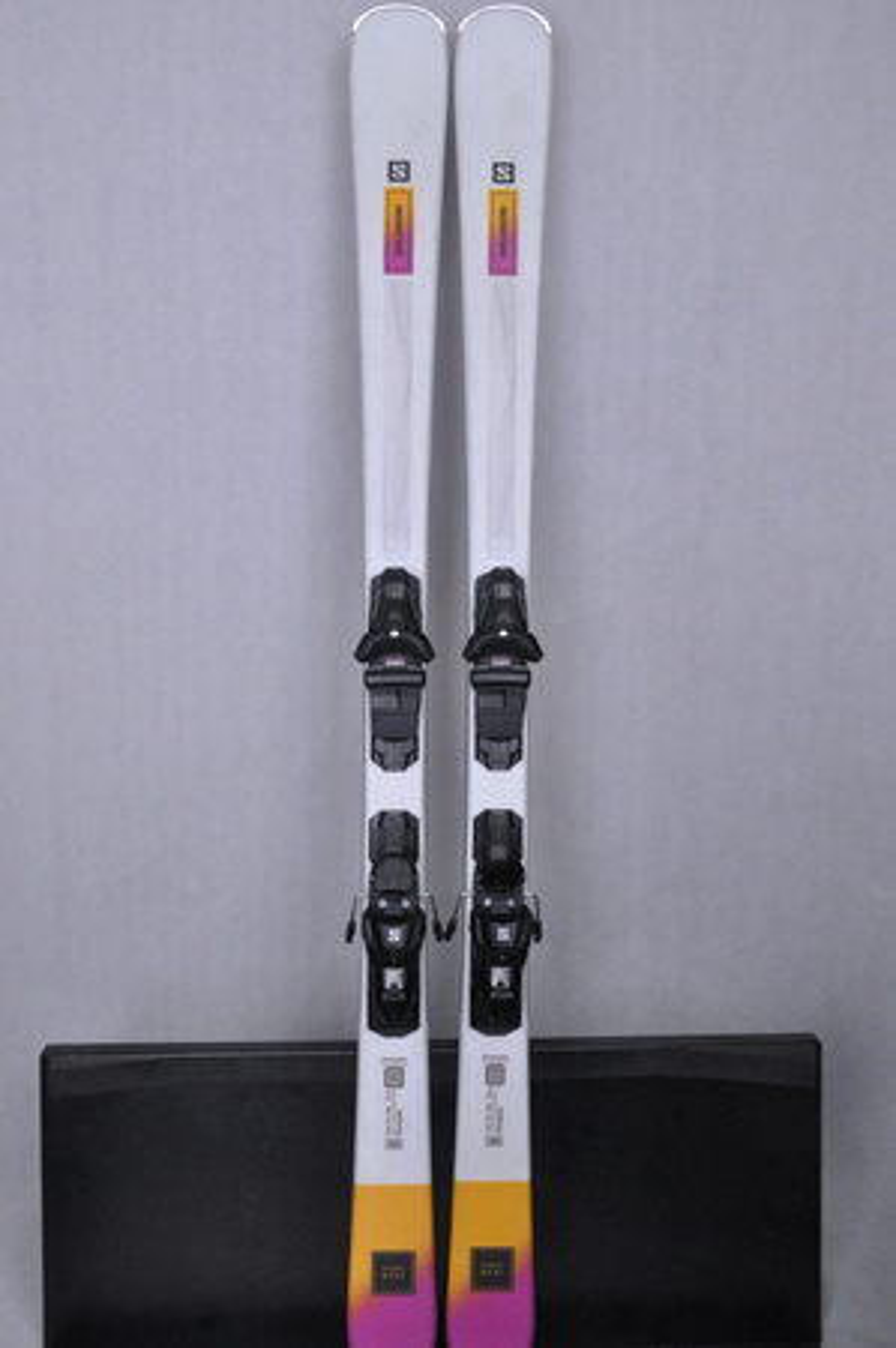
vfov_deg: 53.2
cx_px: 448
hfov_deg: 36.8
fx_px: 1347
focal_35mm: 36
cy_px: 674
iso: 3200
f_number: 9.5
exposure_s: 1/125
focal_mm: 24
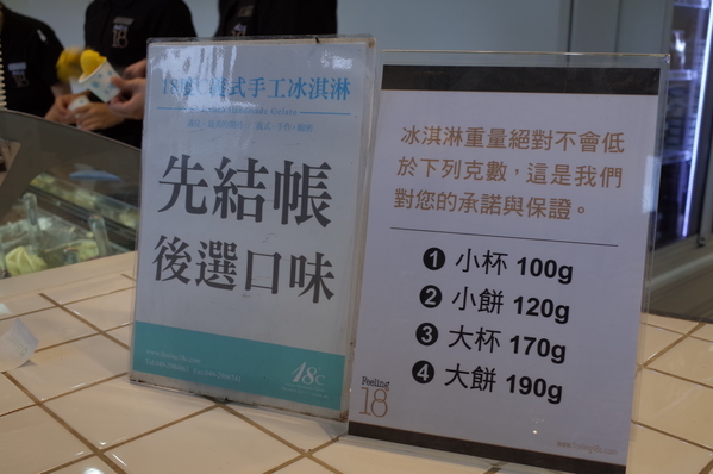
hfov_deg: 54.5
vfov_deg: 37.8
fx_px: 692
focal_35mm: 35
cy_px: 237
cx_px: 356
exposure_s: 1/40
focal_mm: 18.3
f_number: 4.5
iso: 125
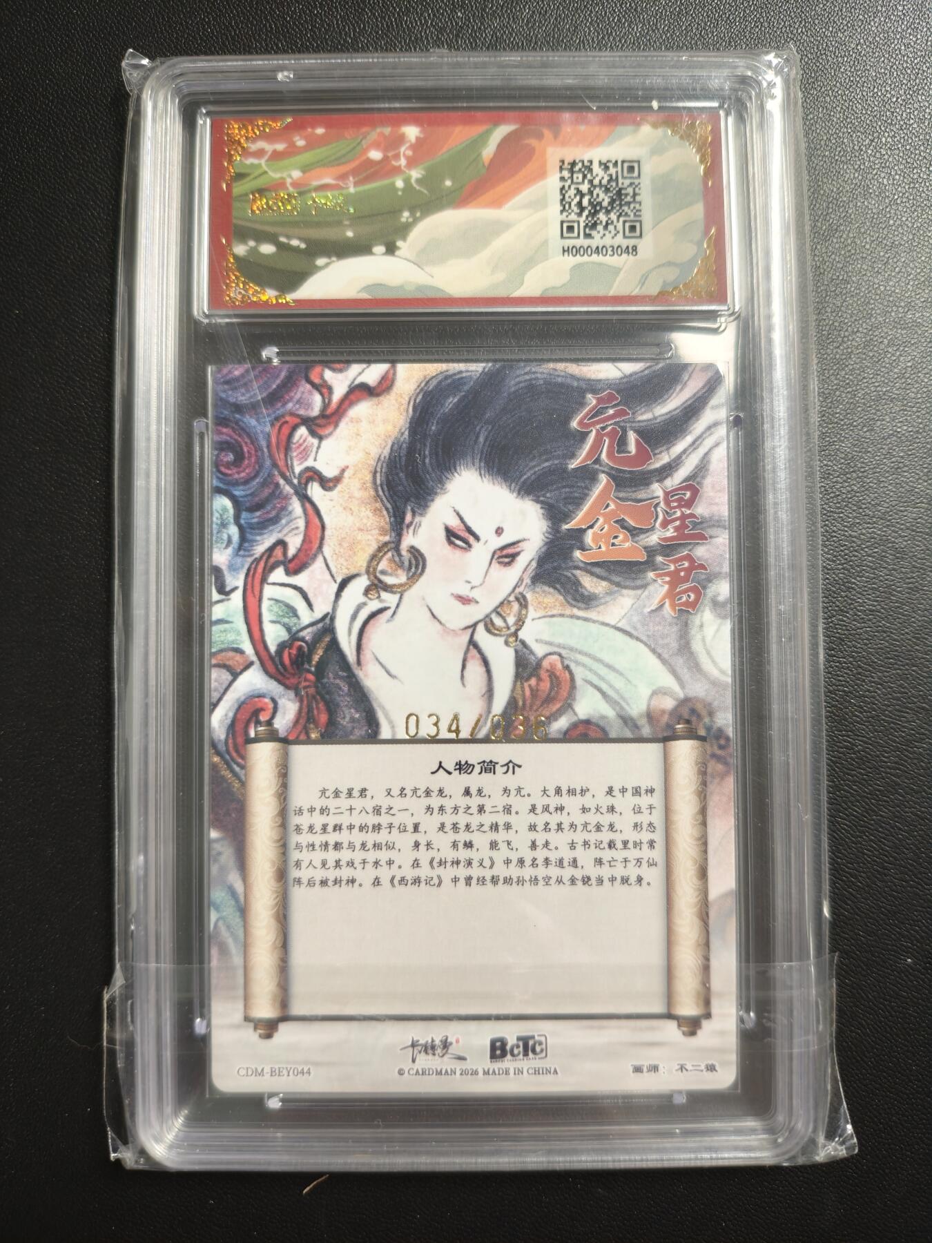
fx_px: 933
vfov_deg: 67.3
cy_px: 622
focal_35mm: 26
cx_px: 466
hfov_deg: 53.1
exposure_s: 1/50
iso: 400
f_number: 1.5
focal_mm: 4.94
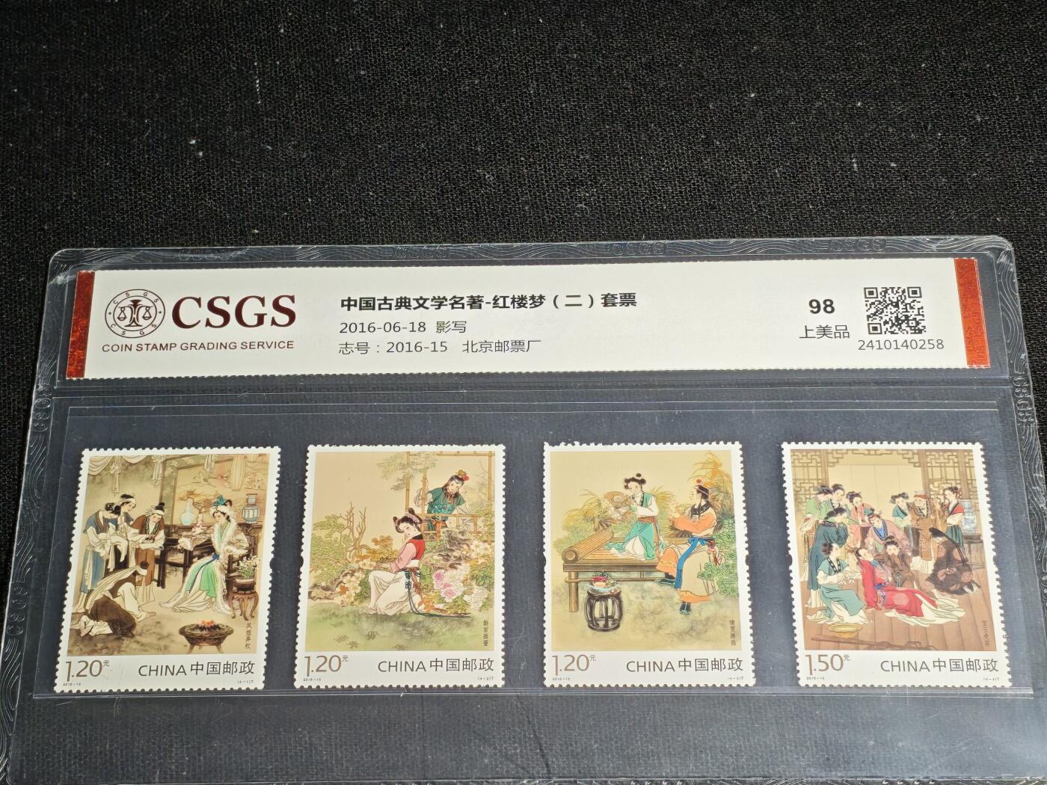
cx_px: 524
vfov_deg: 18.7
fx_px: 2389
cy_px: 392
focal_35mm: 79
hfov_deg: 24.7
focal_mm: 4.94
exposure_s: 1/436
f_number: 1.5
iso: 50
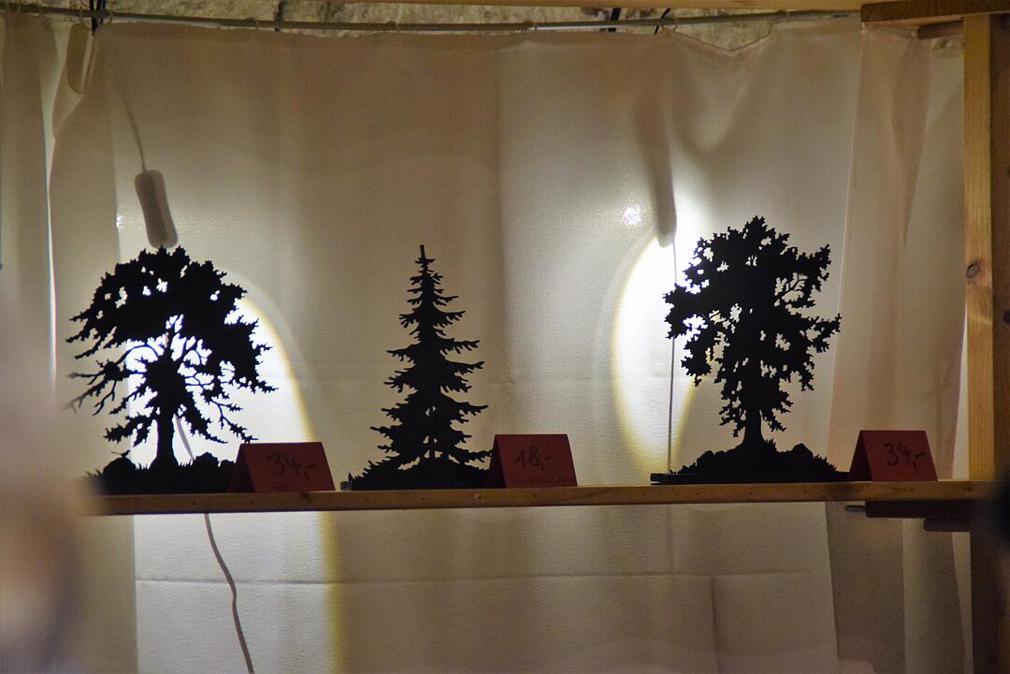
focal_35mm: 300
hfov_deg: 6.9
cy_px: 337
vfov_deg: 4.6
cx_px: 505
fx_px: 8416
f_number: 6.3
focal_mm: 200
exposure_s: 1/160
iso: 3200
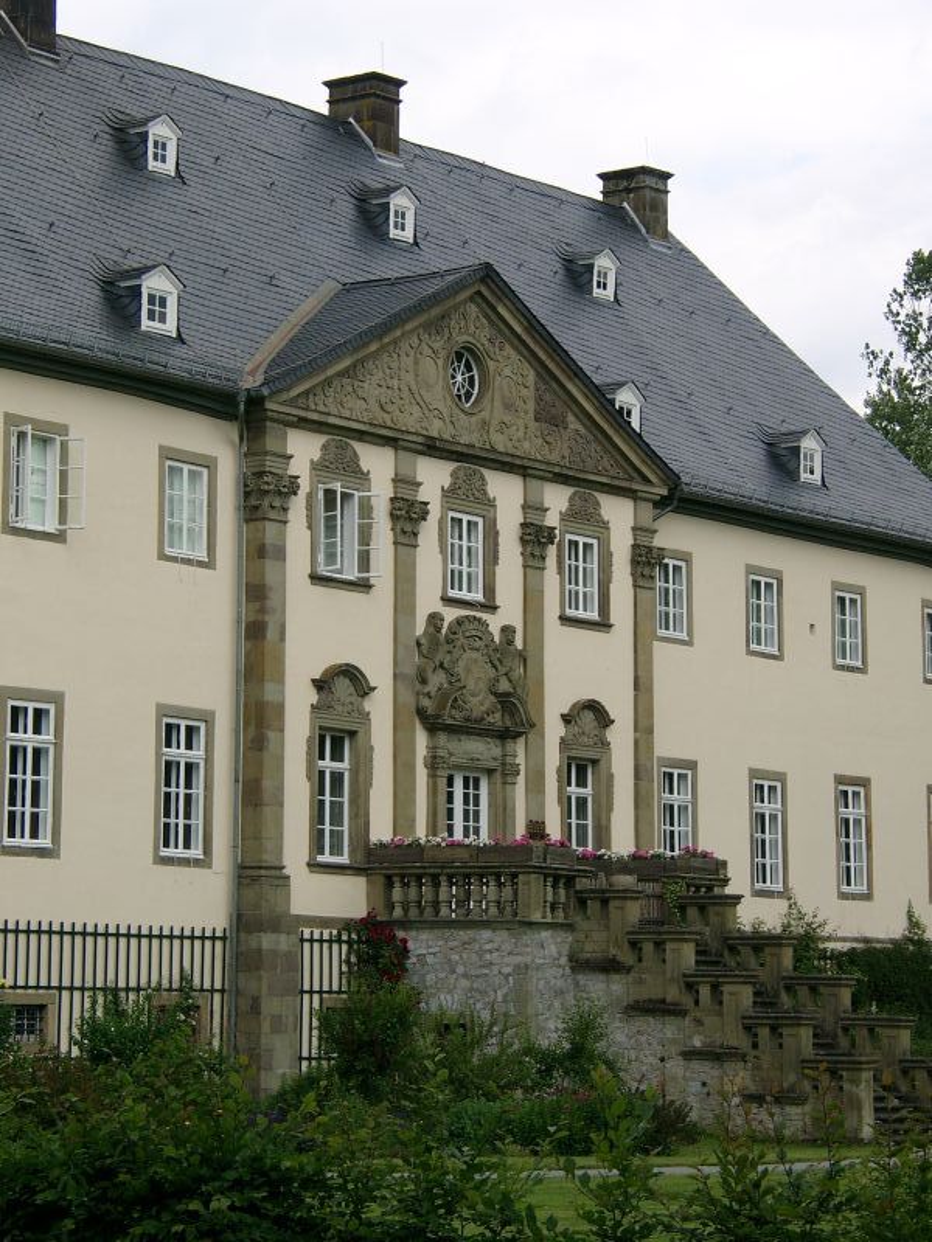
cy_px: 621
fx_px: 3590
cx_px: 466
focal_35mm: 100
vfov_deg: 19.6
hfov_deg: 14.8
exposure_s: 1/446
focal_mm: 20.74
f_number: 4
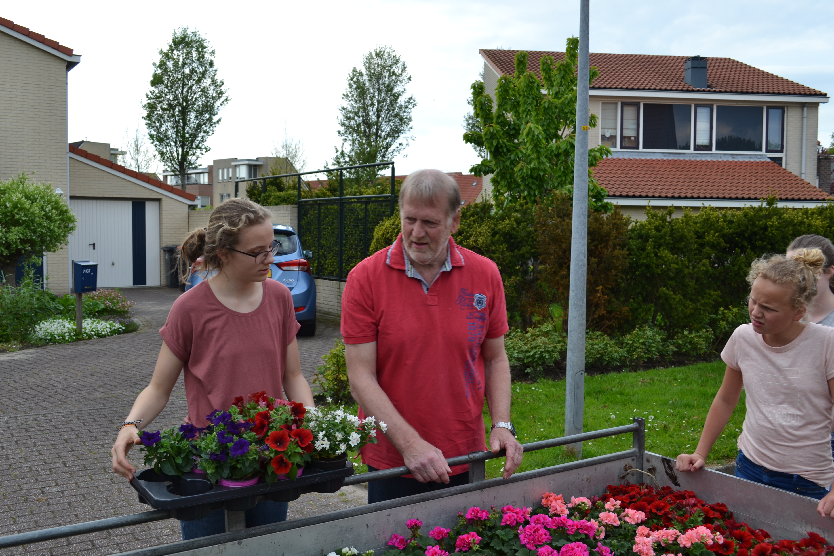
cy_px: 278
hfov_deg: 57.2
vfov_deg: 40.0
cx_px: 417
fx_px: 764
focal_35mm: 33
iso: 100
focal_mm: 22
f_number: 6.3
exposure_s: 1/160
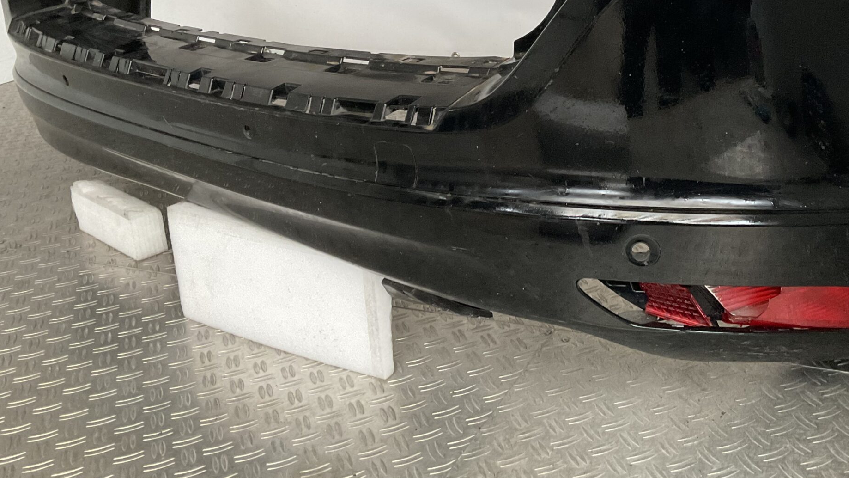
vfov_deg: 26.6
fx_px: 991
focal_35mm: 44
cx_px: 560
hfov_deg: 45.7
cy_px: 100
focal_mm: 3
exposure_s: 1/50
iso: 200
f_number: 1.8
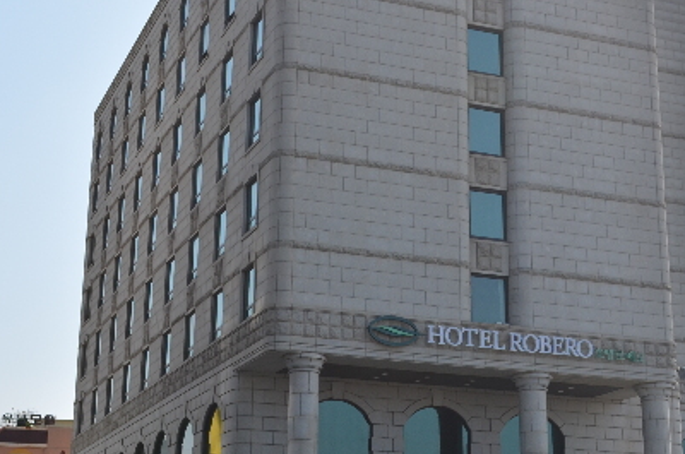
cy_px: 212
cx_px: 368
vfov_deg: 18.8
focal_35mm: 72
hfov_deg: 28.1
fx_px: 1367
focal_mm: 24
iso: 200
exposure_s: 1/1250
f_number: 5.6
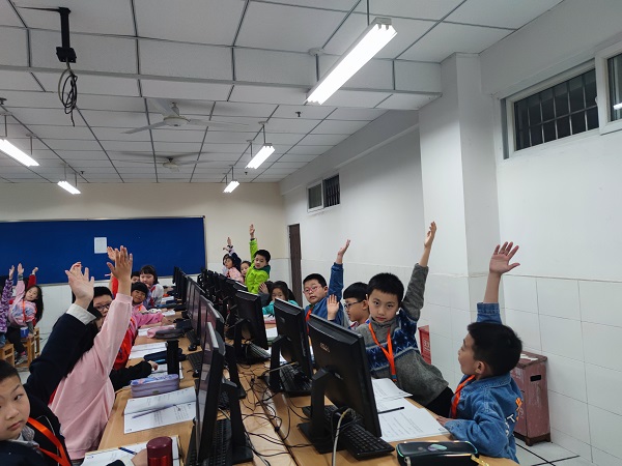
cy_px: 233
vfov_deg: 56.8
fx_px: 431
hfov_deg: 71.6
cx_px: 311
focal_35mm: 24
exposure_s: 1/100
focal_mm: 6.72
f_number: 1.69
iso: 233
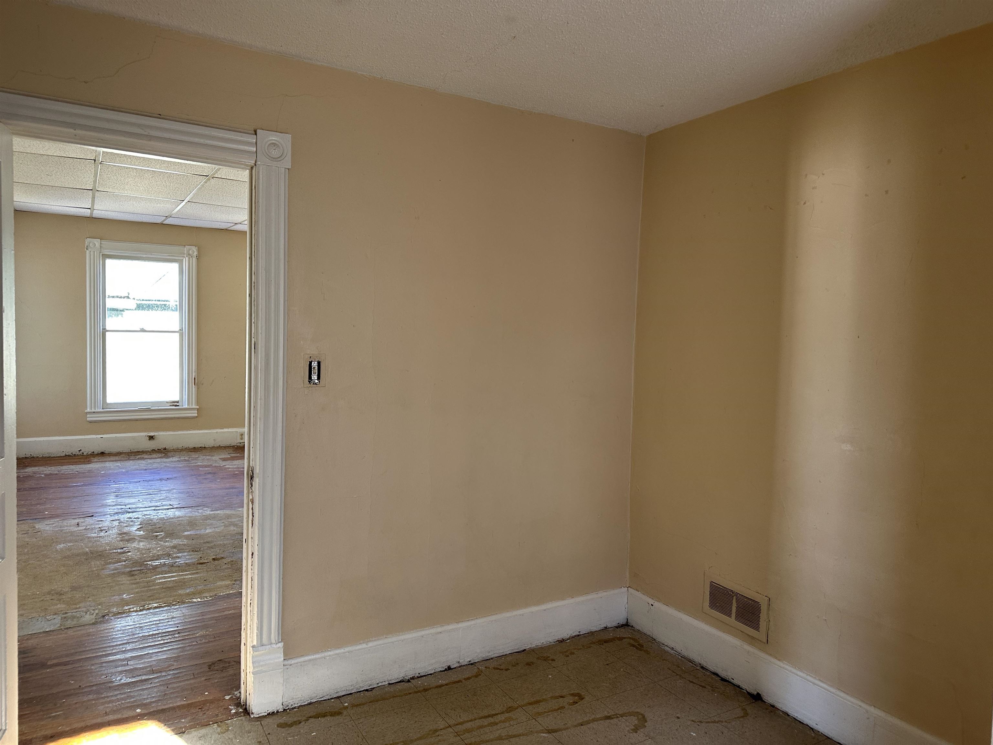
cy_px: 372
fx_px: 688
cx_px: 496
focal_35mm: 24
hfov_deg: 71.6
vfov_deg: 56.8
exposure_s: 1/121
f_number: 1.78
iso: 160
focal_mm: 6.86
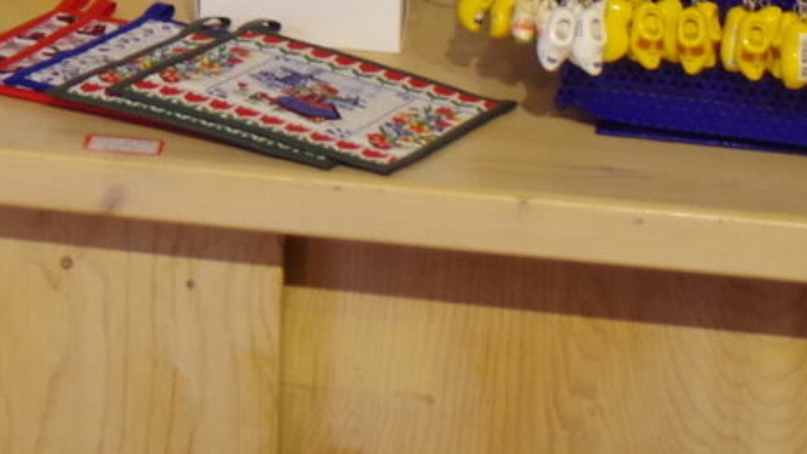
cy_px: -705
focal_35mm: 156
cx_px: -701
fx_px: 3338
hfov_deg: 12.5
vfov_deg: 7.2
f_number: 4
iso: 800
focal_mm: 18
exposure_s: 1/50
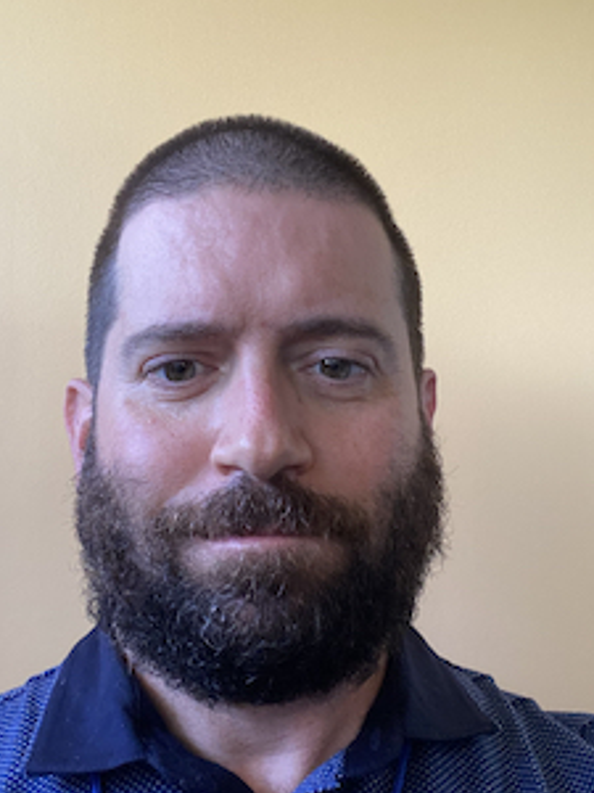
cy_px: 410
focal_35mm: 40
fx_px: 915
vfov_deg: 46.8
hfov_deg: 35.9
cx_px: 275
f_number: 2.2
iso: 320
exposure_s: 1/60
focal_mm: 2.71
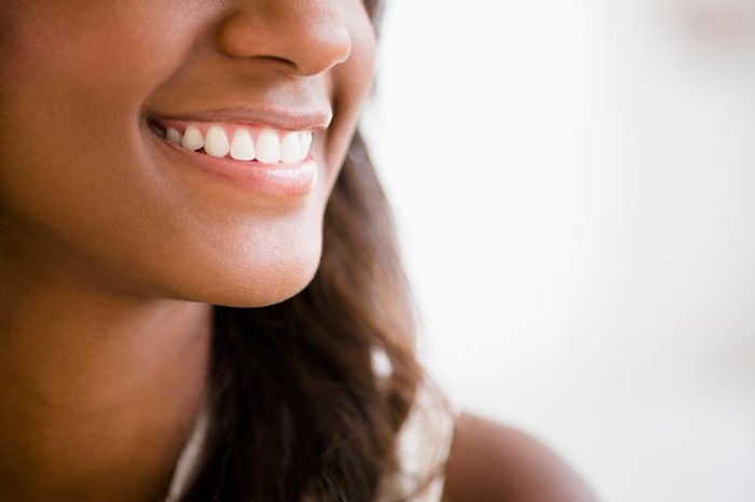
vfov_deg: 13.0
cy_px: 251
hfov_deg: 19.5
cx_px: 378
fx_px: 2201
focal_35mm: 105
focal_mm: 105
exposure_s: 1/250
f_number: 3
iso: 400
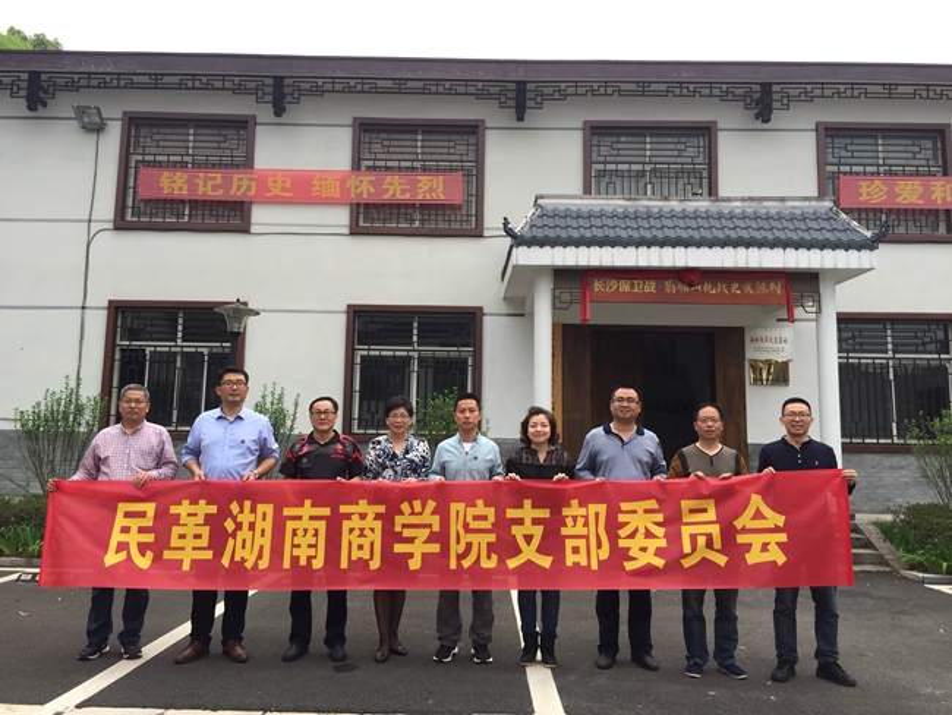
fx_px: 798
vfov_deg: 48.3
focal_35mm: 29
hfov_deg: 61.6
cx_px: 476
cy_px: 358
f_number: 2.2
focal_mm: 4.15
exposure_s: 1/180
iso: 32
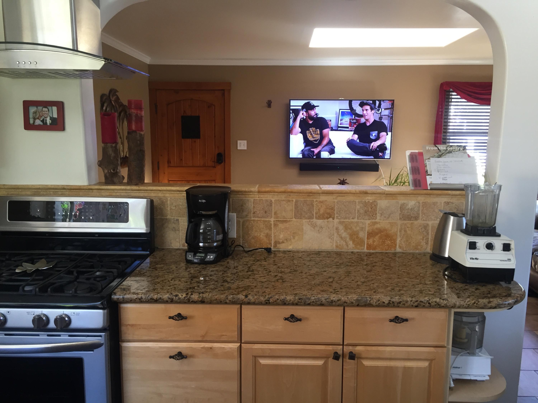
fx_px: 451
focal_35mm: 29
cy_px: 202
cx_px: 269
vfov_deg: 48.2
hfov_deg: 61.7
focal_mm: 4.15
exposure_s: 1/30
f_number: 2.2
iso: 80
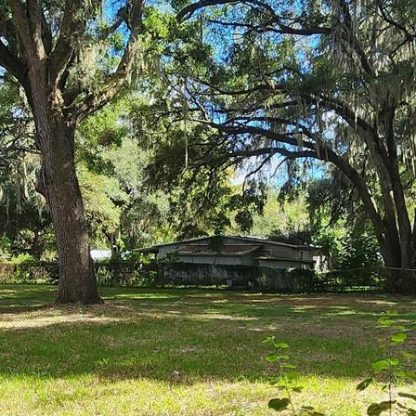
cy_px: 298
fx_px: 557
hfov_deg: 40.5
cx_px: 143
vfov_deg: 40.1
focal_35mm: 41
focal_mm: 2.2
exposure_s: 1/379
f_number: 2.2
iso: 50
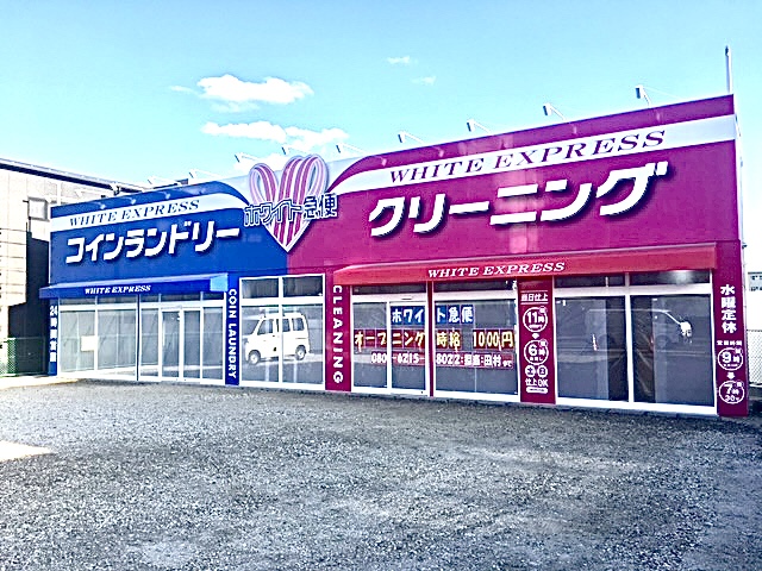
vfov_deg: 48.2
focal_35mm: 29
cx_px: 381
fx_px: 638
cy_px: 286
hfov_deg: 61.7
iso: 25
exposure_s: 1/705
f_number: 2.2
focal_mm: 4.15
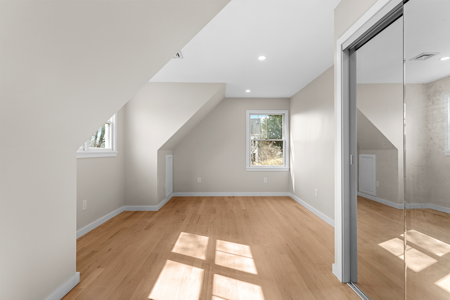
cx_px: 225
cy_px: 150
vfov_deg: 69.8
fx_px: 215
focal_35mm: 17
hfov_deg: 92.6
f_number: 11
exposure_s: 1/40
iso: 3200
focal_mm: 17.2
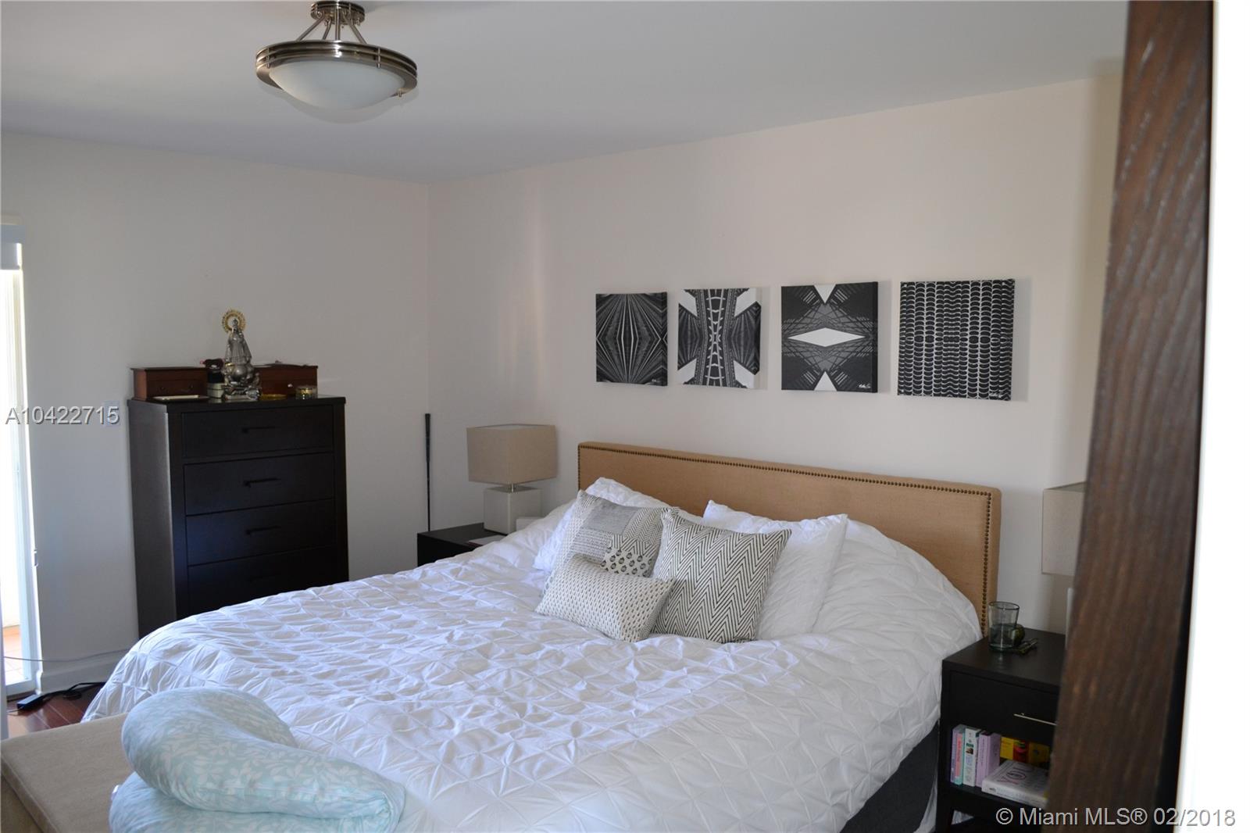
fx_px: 937
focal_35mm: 27
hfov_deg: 67.4
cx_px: 625
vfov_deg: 47.9
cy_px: 416
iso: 640
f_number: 3.5
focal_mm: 18
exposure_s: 1/60
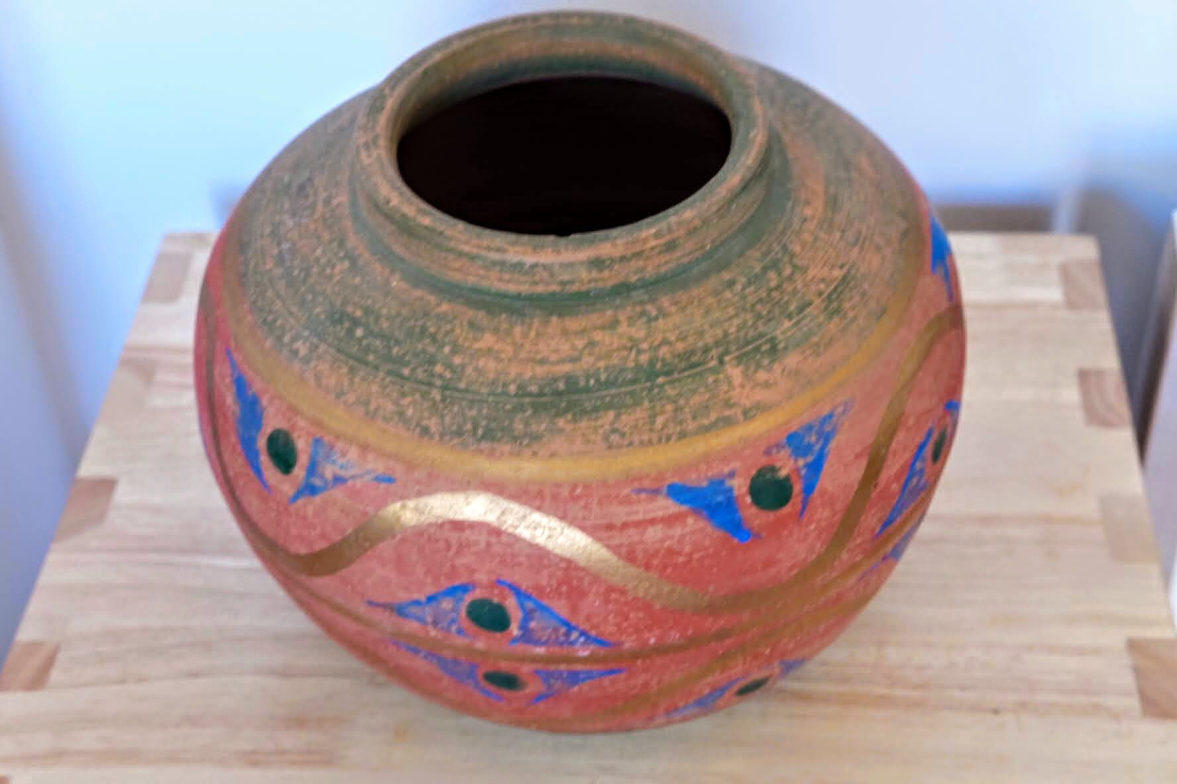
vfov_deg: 25.5
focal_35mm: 53
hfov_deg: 37.5
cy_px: 392
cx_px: 588
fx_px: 1733
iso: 1600
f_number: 9
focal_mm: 35
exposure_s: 1/15
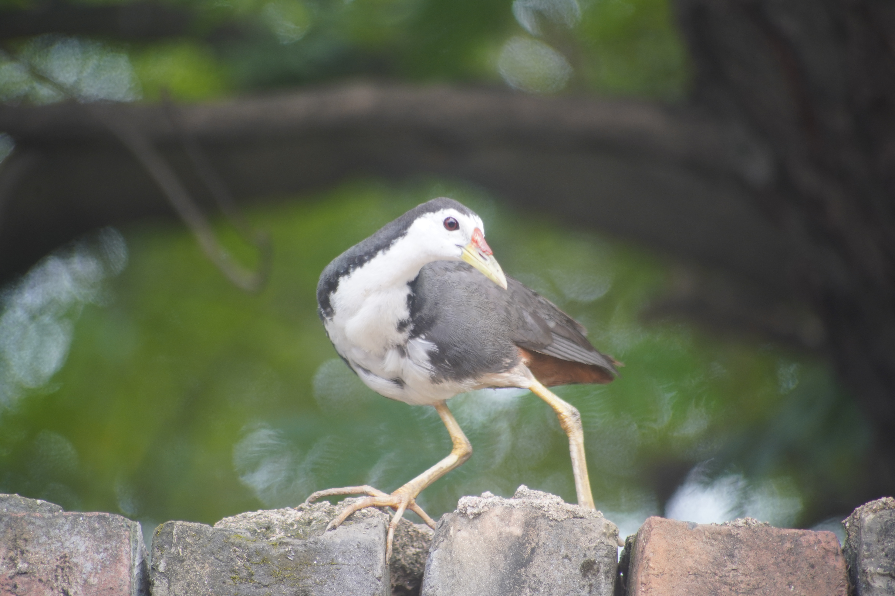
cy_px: 298
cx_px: 448
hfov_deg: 6.9
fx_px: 7458
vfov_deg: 4.6
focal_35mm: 300
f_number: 5.6
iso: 640
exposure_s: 1/200
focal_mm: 300
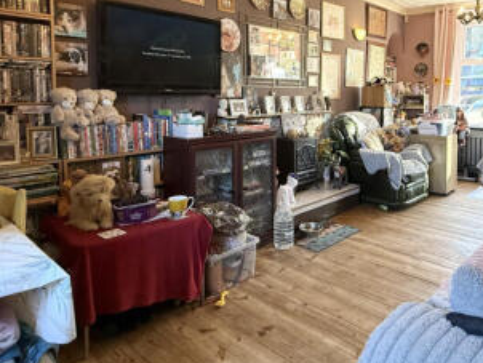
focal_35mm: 27
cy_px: 118
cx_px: 300
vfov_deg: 50.4
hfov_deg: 64.4
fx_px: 377
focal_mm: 2.22
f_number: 2.2
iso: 200
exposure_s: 1/100
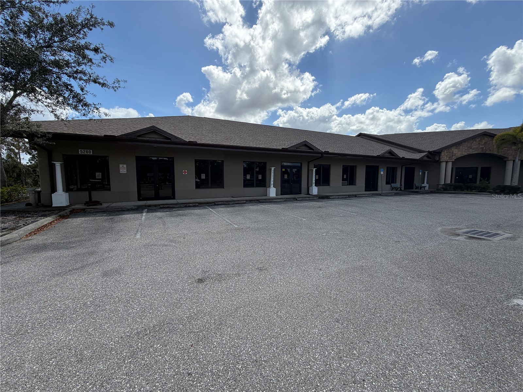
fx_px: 212
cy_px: 196
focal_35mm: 14
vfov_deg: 85.7
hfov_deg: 102.1
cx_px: 262
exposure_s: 1/914
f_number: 2.2
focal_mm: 2.22
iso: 20
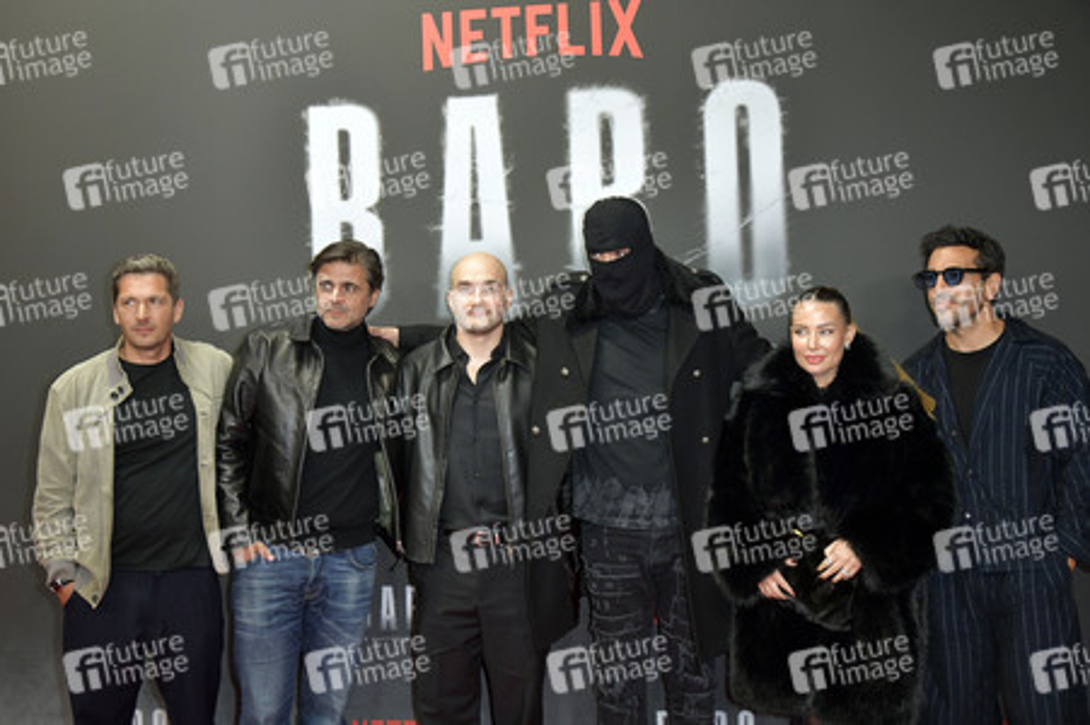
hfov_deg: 54.5
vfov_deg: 37.8
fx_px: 1059
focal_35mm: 35
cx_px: 545
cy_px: 362
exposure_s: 1/250
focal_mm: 35
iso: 1250
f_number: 5.6
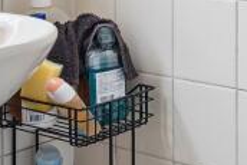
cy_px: -85
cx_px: 332
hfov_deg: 19.6
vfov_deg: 13.6
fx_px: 652
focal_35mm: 95
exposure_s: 1/6
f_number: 5.6
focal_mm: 16
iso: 320
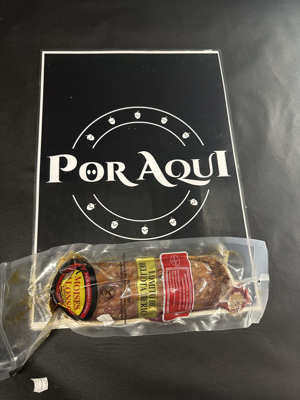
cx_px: 150
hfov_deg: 56.8
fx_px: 277
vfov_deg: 71.6
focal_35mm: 24
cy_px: 200
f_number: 1.78
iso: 160
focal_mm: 6.86
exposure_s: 1/50
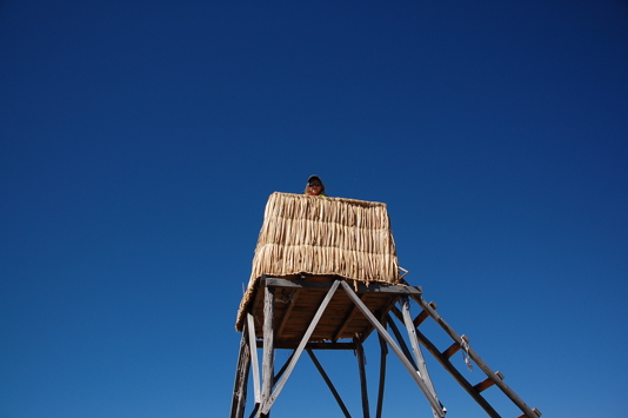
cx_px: 310
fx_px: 593
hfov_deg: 55.8
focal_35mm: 34
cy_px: 207
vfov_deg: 38.8
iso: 200
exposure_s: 1/2500
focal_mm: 22
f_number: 3.8
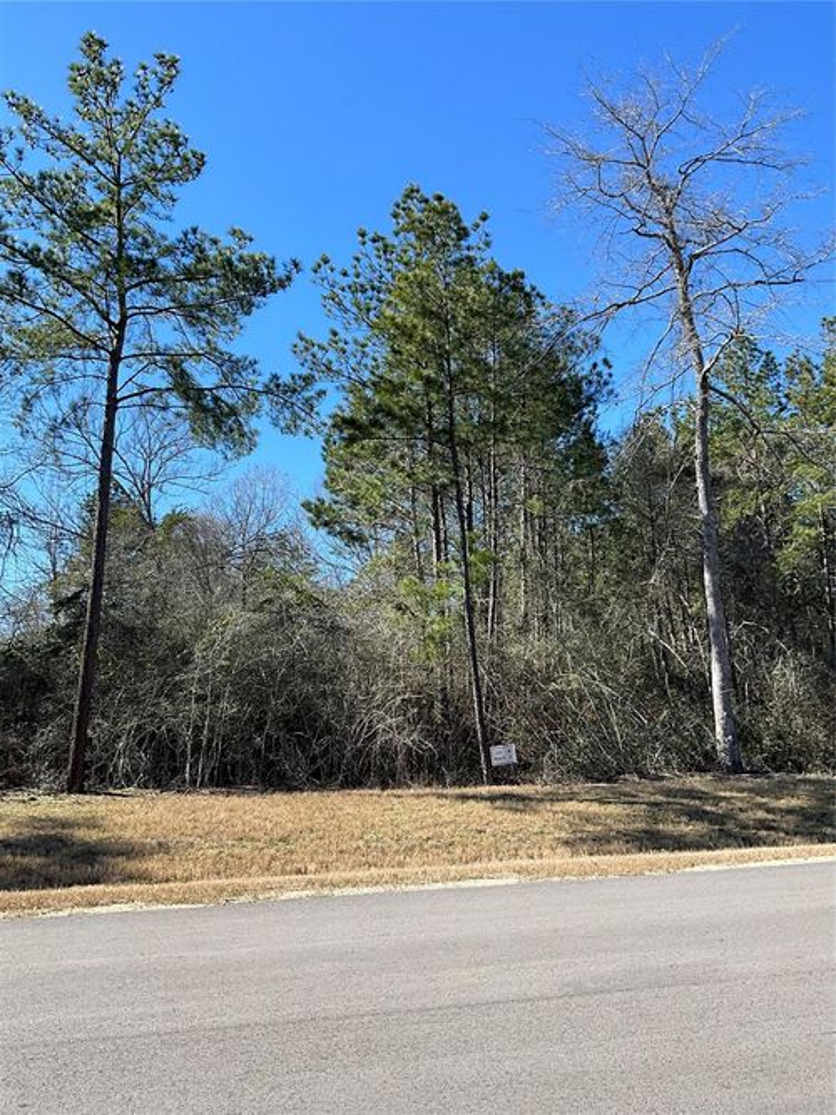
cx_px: 418
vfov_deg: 61.7
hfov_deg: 48.2
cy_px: 558
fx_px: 934
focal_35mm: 29
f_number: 1.8
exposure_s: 1/912
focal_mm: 3
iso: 25
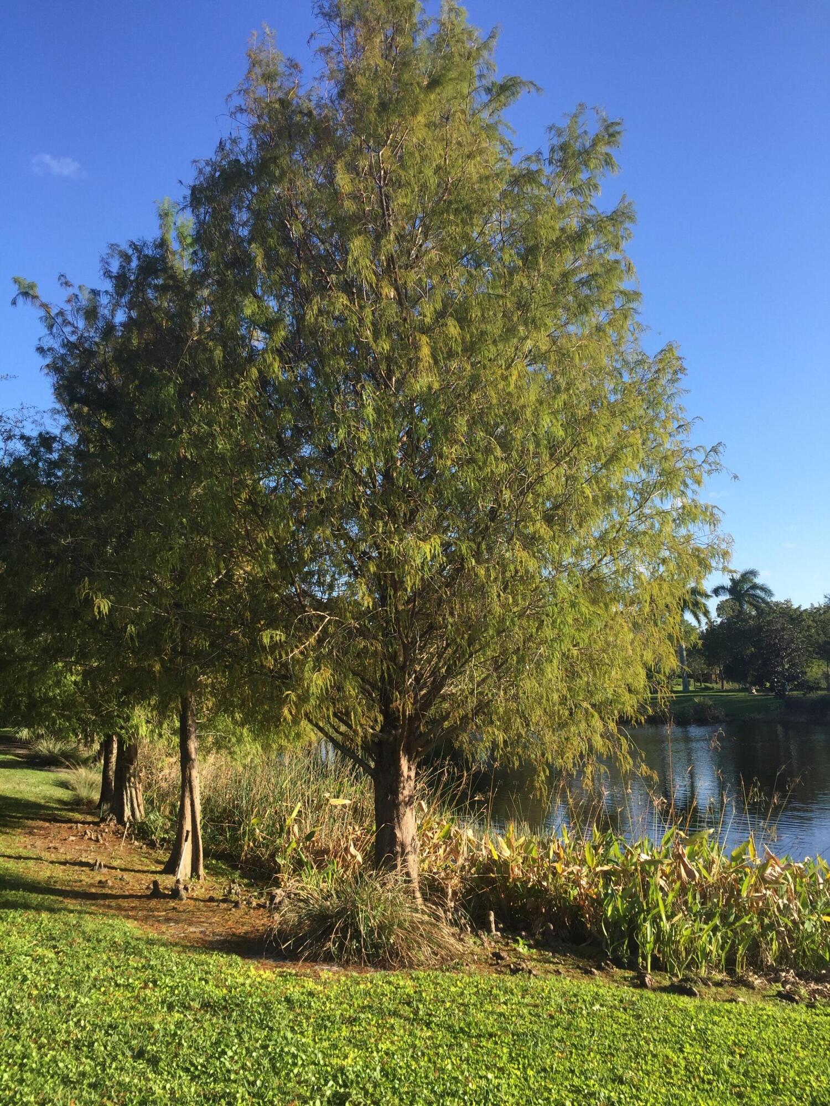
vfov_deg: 61.7
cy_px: 553
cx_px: 415
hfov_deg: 48.2
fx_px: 927
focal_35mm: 29
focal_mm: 4.15
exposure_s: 1/775
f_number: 2.2
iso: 32
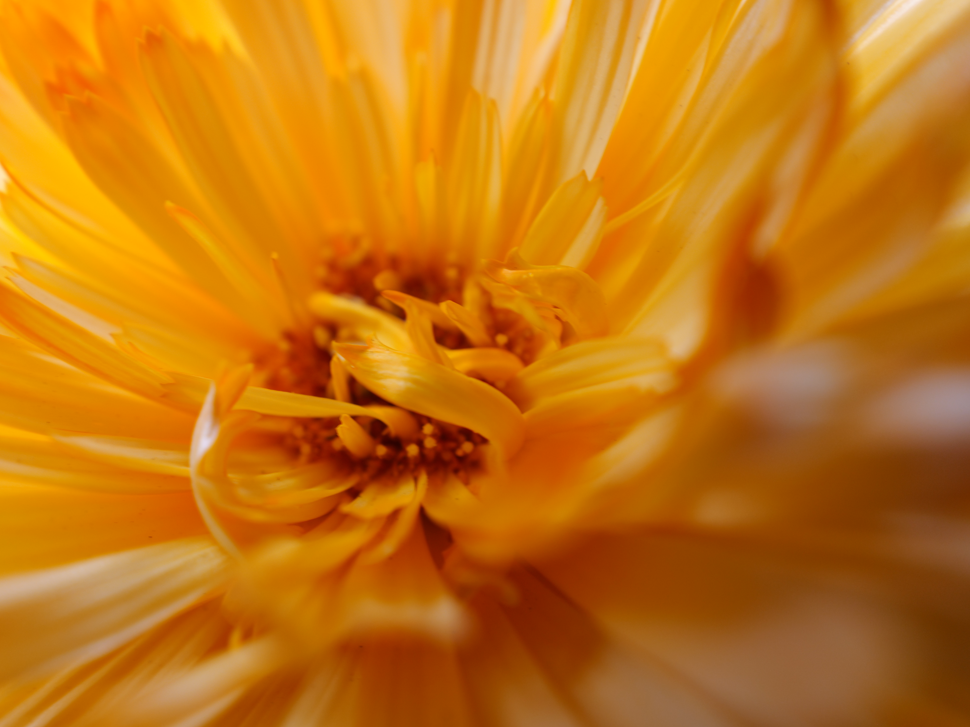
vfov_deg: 40.6
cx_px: 401
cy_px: 404
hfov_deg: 52.4
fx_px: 981
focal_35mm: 35
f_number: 6.3
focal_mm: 28
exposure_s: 1/60
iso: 400
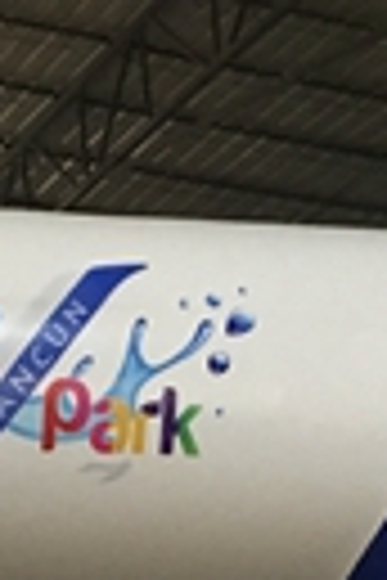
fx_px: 2257
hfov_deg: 9.7
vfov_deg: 13.6
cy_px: 922
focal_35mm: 140
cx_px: -45
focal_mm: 4.15
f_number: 2.2
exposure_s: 1/17
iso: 200
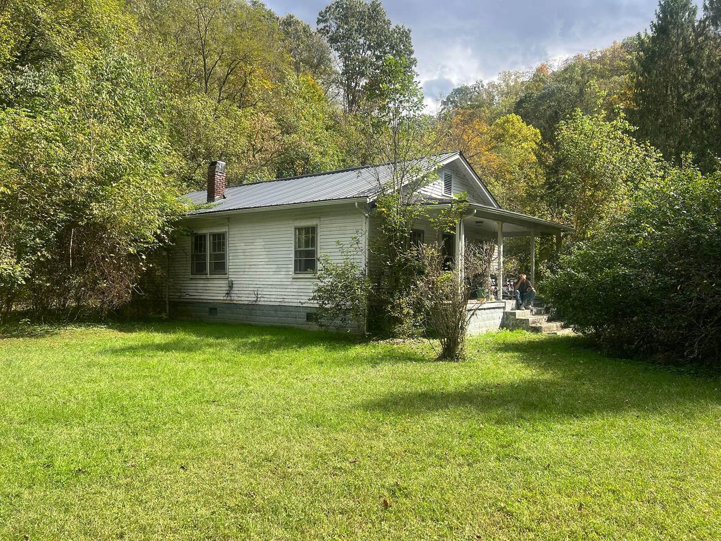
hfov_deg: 67.3
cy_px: 270
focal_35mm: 26
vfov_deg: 53.1
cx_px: 360
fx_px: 542
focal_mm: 5.7
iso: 50
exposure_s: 1/1488
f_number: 1.5
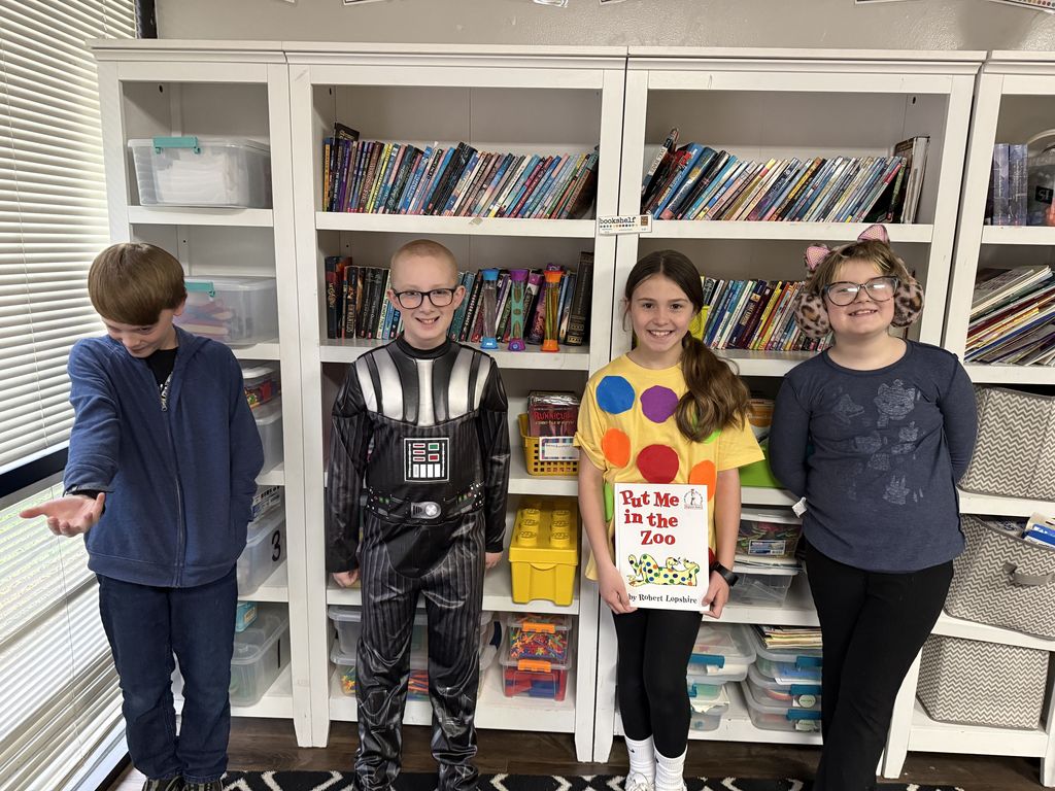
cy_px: 396
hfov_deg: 71.6
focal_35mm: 24
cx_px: 528
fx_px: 731
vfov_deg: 56.8
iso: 640
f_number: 1.78
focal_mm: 6.76
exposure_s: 1/40
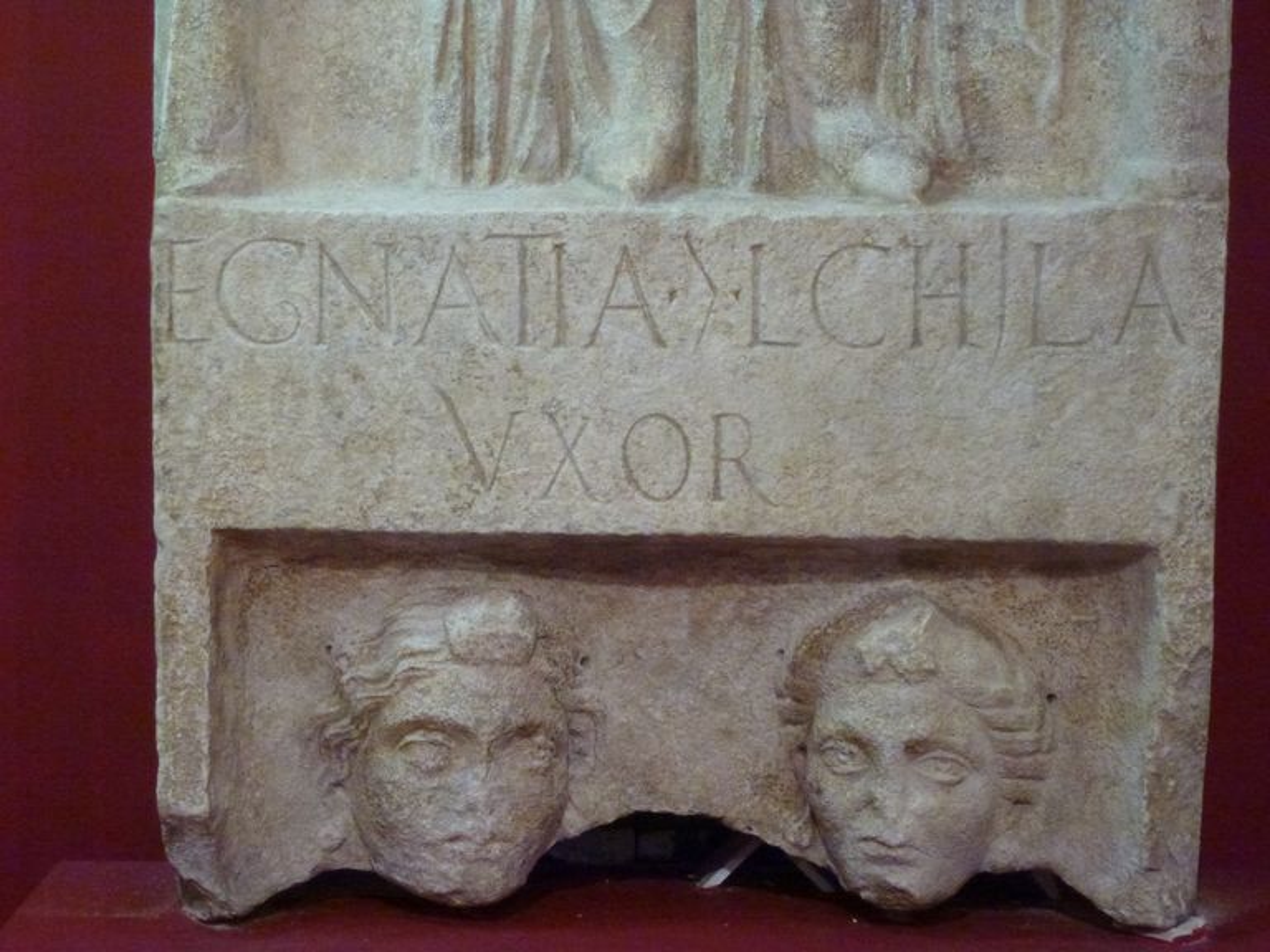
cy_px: 476
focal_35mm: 96
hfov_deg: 20.4
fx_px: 3522
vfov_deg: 15.4
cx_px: 635
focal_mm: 17.3
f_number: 5
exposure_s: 1/40
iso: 800
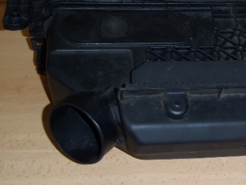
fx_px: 433
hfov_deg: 31.0
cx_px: 192
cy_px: 48
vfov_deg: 23.8
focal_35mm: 61
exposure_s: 1/40
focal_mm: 6.83
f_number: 4.6
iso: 100
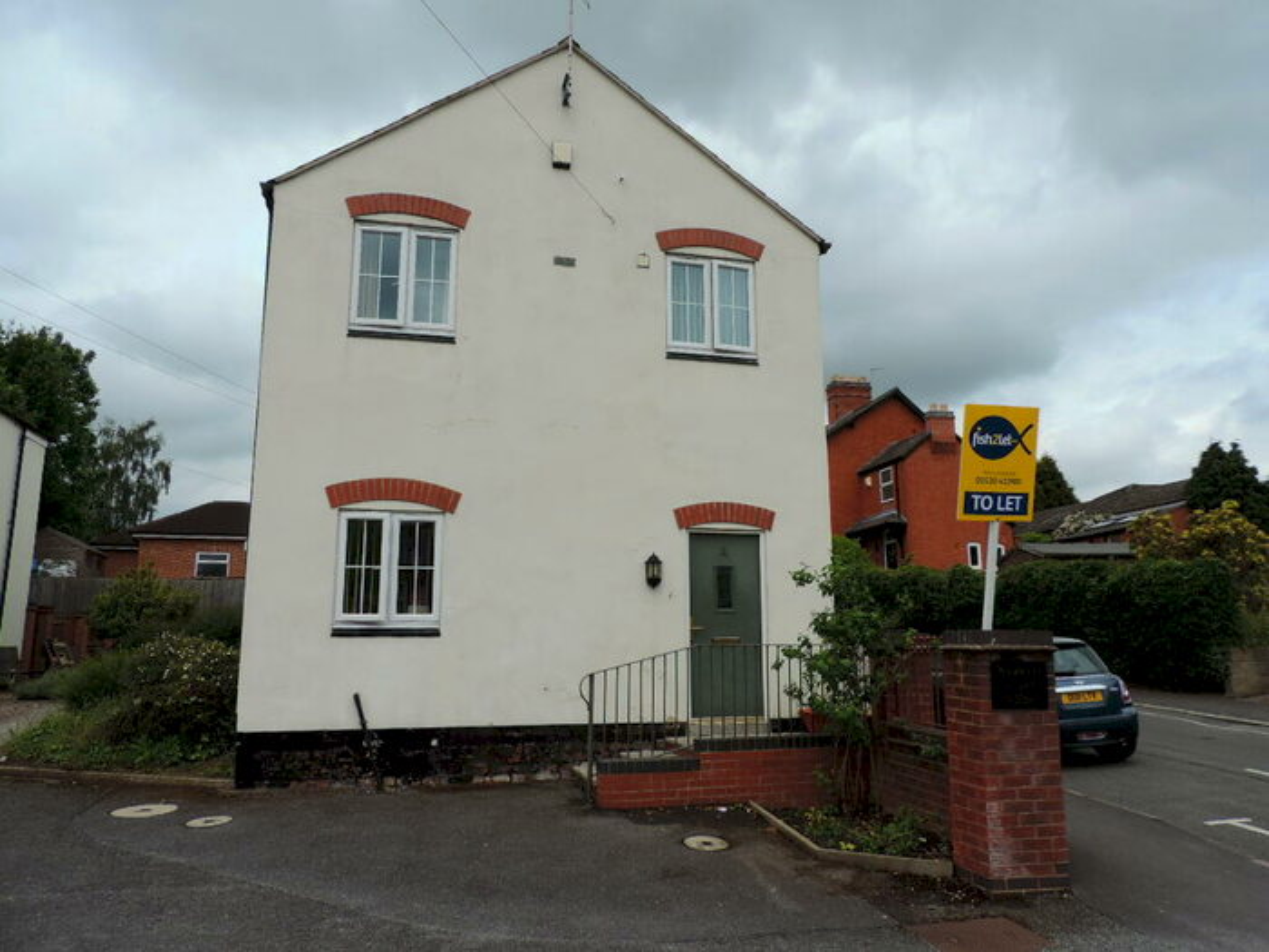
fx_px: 880
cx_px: 634
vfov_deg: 56.8
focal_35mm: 24
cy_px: 476
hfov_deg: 71.6
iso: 80
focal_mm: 4.3
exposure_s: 1/1250
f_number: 3
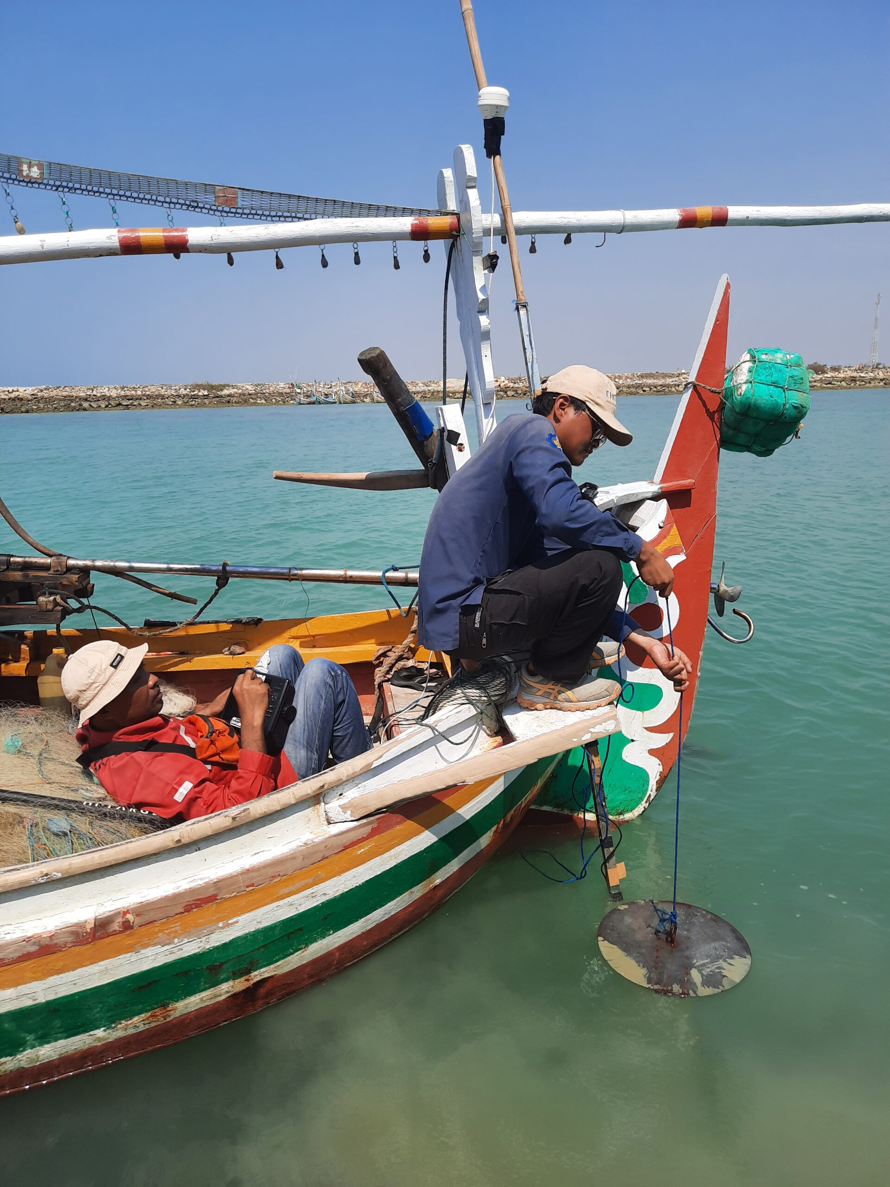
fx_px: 857
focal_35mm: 25
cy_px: 594
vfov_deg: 69.4
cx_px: 445
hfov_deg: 54.9
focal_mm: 4.6
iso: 32
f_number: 2
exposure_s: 1/1232
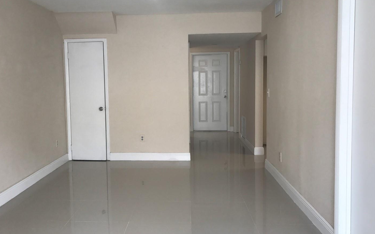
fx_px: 347
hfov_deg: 56.5
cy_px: 114
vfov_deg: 37.3
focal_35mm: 34
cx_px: 162
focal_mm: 3.99
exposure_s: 1/120
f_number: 1.8
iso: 40
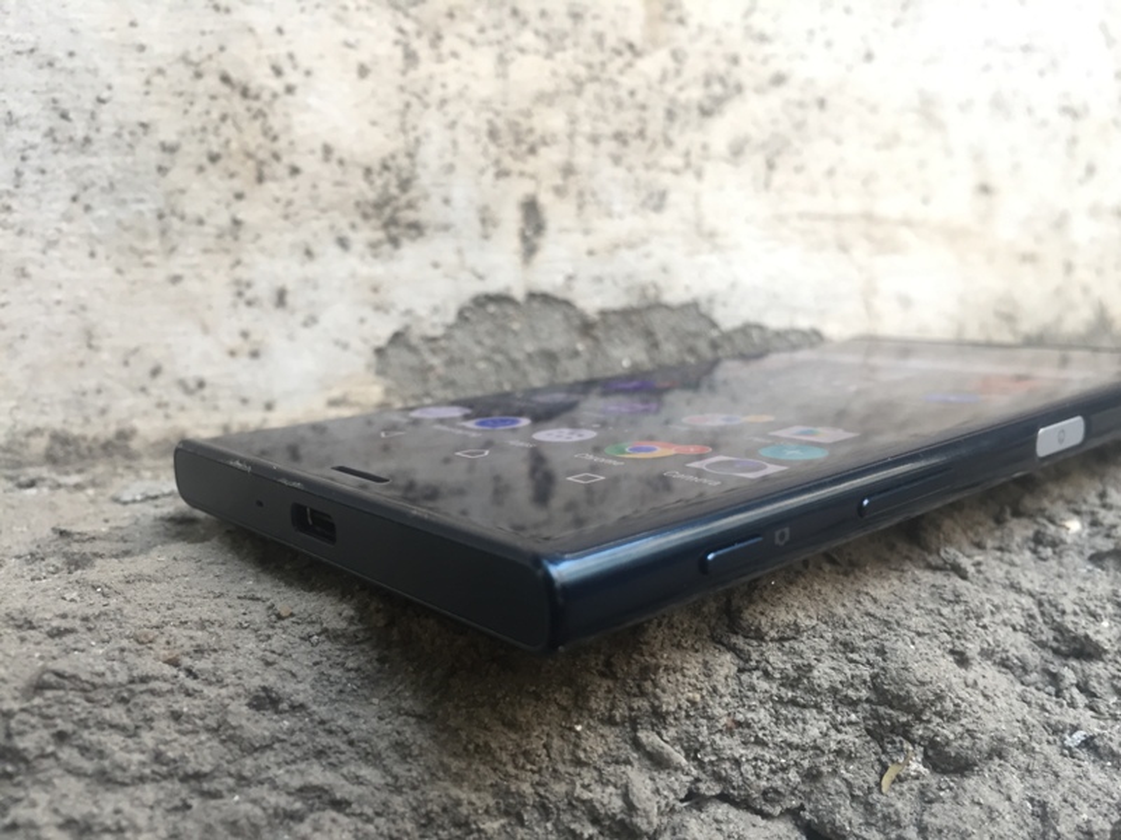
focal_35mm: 29
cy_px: 420
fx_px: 939
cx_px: 560
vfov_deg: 48.2
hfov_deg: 61.7
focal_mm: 4.15
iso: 100
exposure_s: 1/33
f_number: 2.2
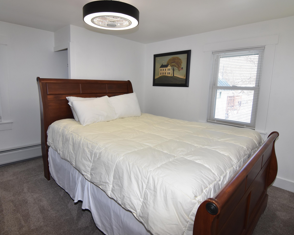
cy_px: 113
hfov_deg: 81.3
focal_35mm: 20
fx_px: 170
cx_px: 133
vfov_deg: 69.2
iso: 500
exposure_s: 1/125
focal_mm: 11
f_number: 5.6
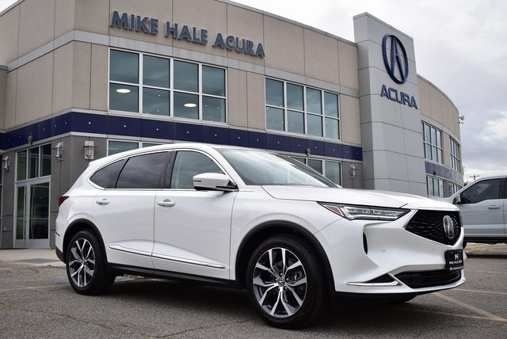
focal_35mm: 39
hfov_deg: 49.5
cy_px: 170
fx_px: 550
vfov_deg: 34.3
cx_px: 254
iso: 100
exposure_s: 1/125
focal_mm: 26
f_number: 5.6
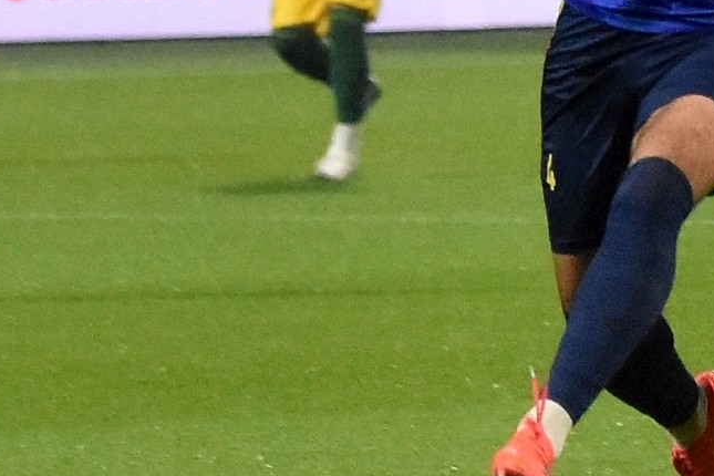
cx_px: 907
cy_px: -46
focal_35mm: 424
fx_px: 8418
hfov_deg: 4.8
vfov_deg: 3.2
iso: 2500
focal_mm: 95
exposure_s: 1/640
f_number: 2.8
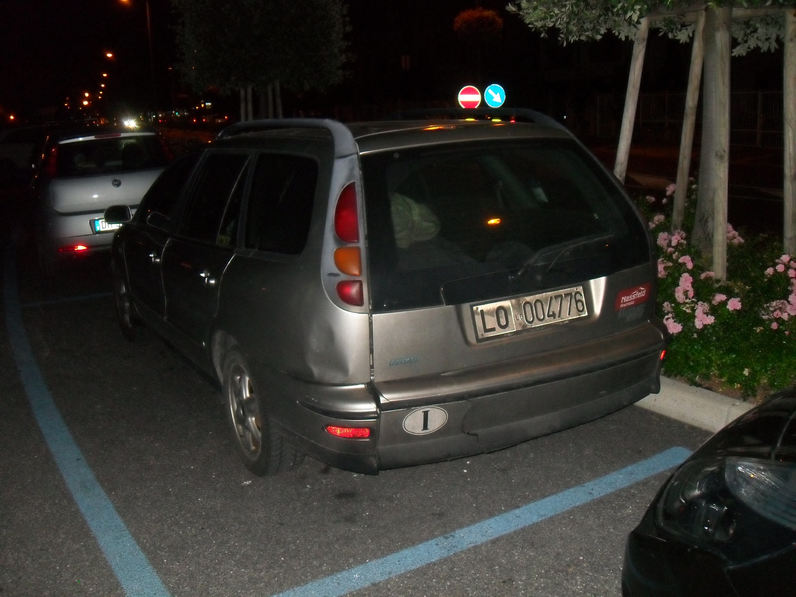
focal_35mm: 35
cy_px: 298
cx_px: 398
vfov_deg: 40.7
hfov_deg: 52.6
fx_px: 805
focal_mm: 6.2
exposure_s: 1/45
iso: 400
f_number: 2.8
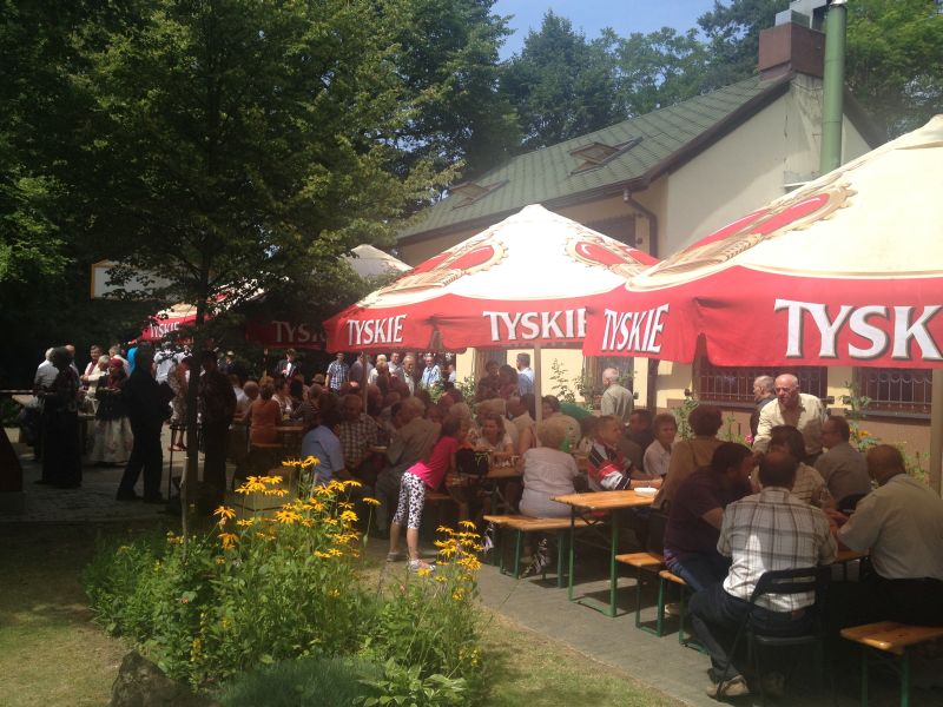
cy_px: 354
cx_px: 472
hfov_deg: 52.6
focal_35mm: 35
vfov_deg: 40.7
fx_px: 953
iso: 50
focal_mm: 4.28
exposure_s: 1/1082
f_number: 2.4
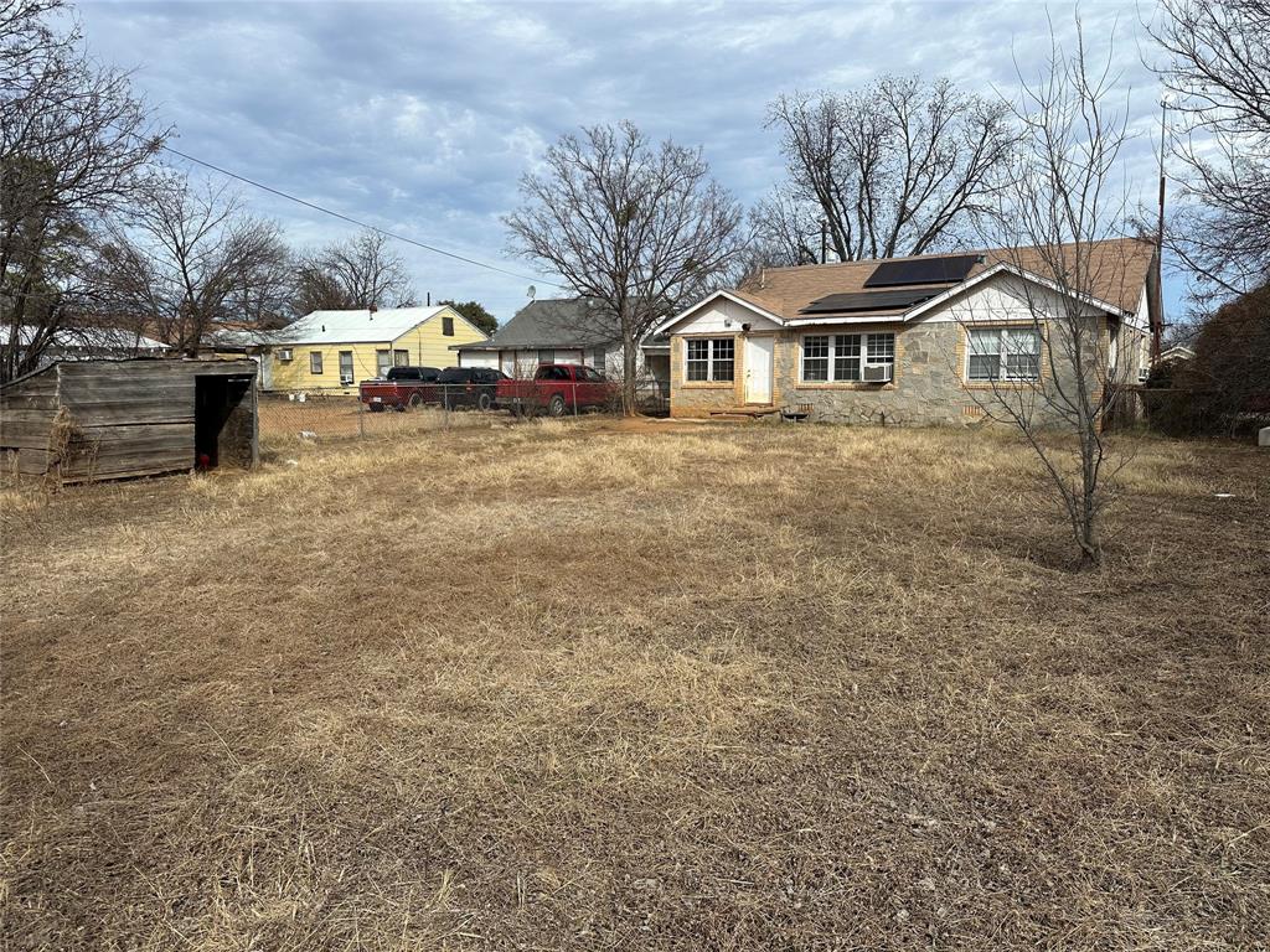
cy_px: 476
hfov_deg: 71.6
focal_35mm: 24
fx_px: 881
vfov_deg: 56.8
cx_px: 635
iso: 80
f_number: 1.78
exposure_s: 1/5525
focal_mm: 6.86
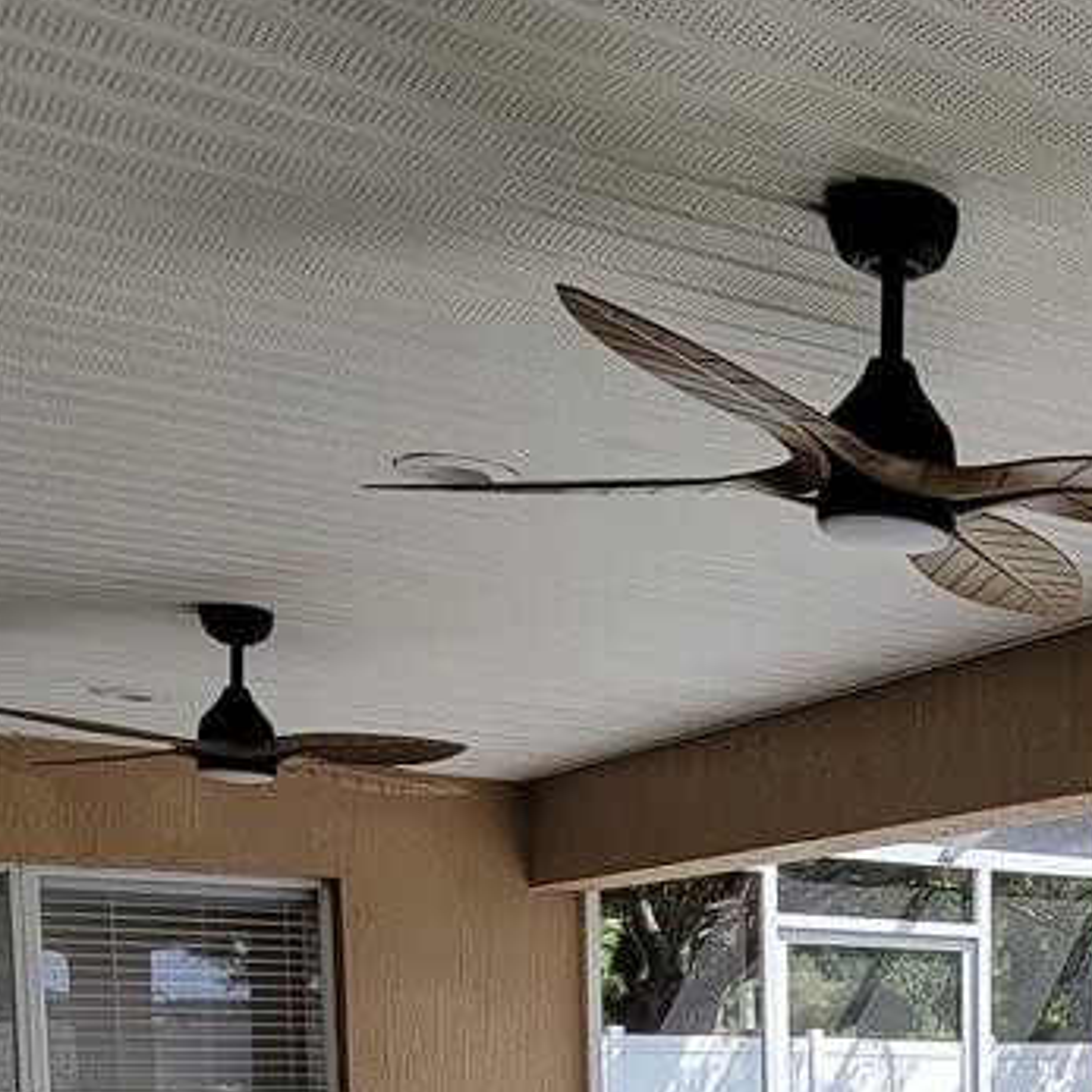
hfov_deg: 28.4
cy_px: 1256
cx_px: 1284
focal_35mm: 53
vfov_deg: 28.6
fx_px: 1892
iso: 50
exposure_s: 1/449
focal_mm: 2.2
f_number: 2.2
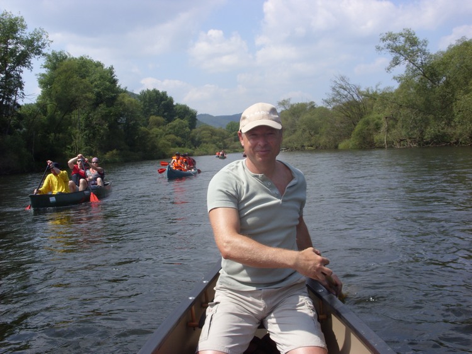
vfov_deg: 37.7
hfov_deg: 49.0
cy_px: 177
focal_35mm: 38
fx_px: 518
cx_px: 236
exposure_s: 1/438
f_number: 4.9
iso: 50
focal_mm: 6.3
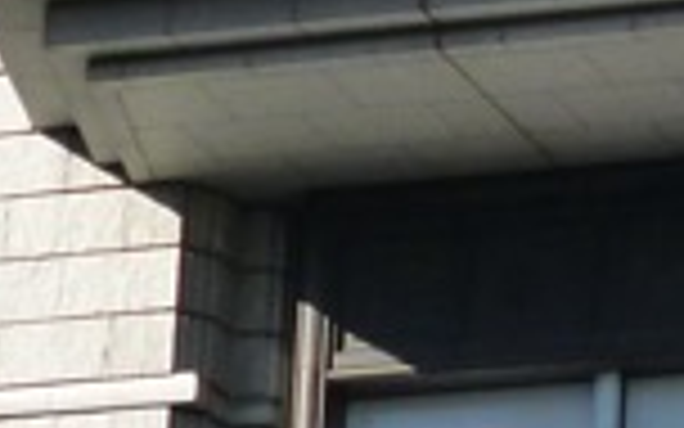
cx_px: 1382
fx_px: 4996
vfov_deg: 4.9
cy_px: 689
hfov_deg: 7.5
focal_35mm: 268
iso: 160
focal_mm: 5.7
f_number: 10
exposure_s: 1/125
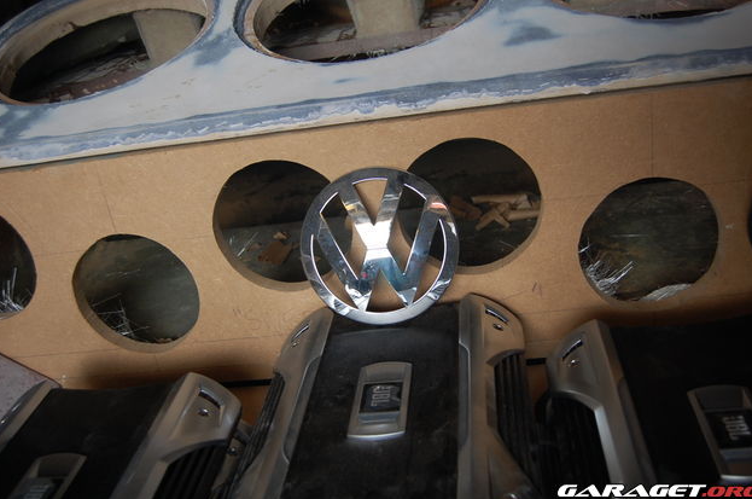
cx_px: 378
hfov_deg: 52.0
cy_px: 246
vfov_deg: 35.8
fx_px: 771
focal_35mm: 37
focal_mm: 24
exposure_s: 1/60
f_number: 4
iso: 400
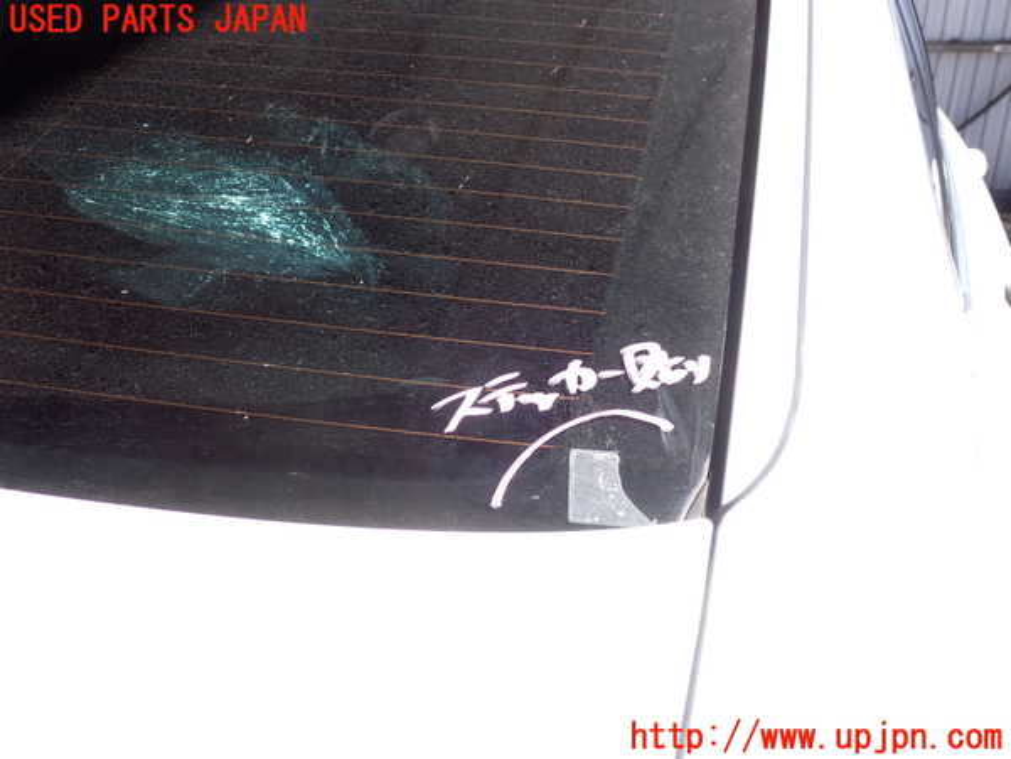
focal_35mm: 30
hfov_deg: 60.0
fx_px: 876
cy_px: 380
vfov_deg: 46.8
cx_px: 506
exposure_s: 1/320
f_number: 3.2
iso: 100
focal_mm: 5.4
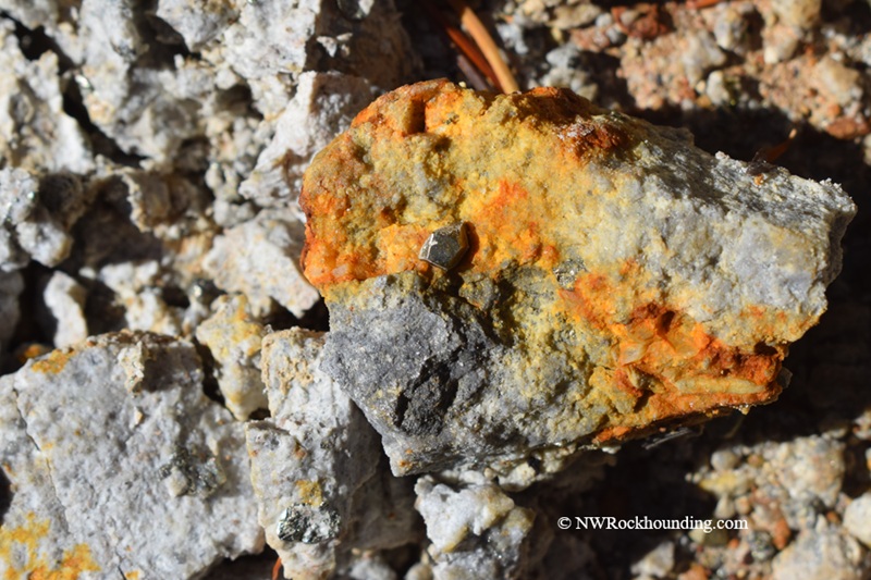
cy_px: 290
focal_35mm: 82
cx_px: 436
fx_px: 1996
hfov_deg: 24.6
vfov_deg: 16.5
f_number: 10
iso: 200
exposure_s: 1/400
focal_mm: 55
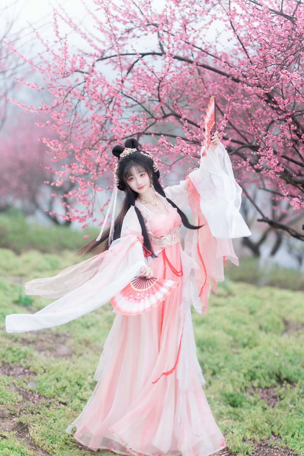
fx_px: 1077
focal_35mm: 85
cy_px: 228
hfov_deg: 16.1
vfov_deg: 23.9
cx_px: 152
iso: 320
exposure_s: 1/800
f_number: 1.4
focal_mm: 85
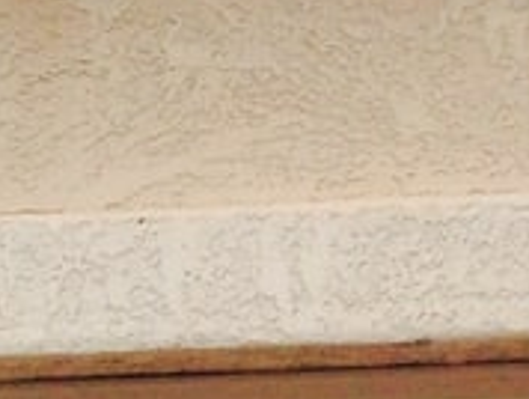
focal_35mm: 247
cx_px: -905
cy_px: 1114
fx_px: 3780
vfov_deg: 5.7
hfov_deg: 7.3
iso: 50
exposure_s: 1/874
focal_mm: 4.12
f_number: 2.4
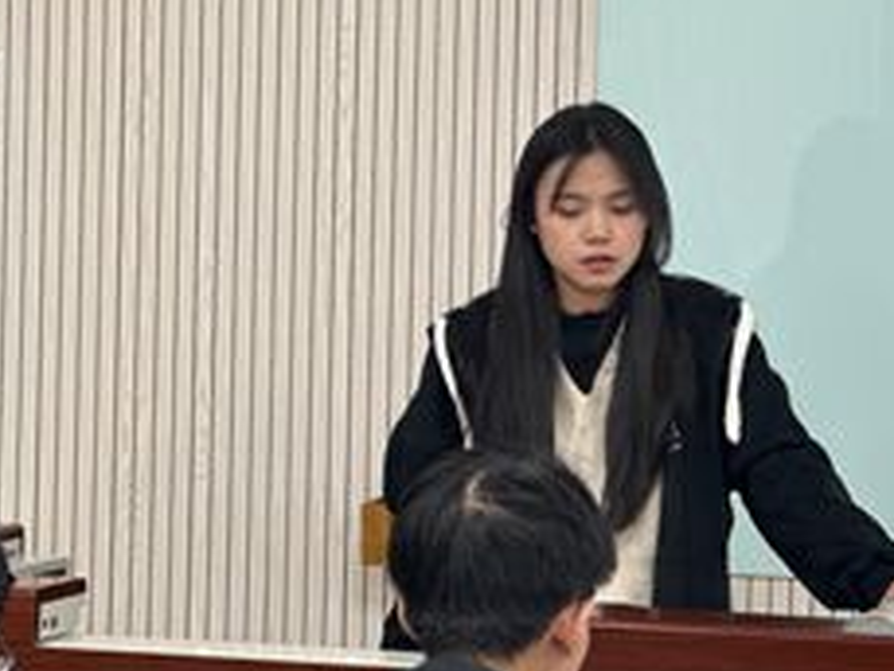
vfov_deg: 8.8
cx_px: 699
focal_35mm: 168
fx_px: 4341
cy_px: 310
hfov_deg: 11.7
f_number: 2.8
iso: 200
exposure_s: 1/33
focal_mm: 9
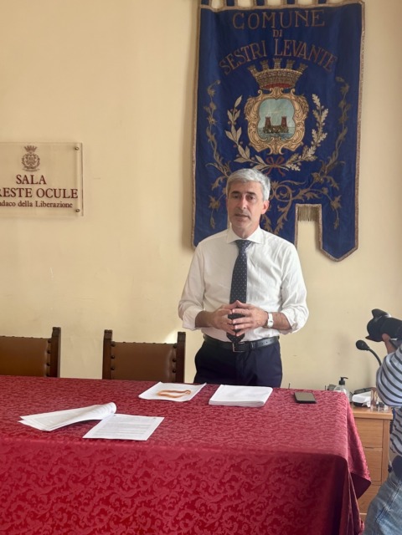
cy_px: 268
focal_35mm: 26
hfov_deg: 53.1
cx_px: 201
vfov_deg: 67.3
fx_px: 403
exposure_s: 1/100
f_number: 1.5
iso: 32
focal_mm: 5.7
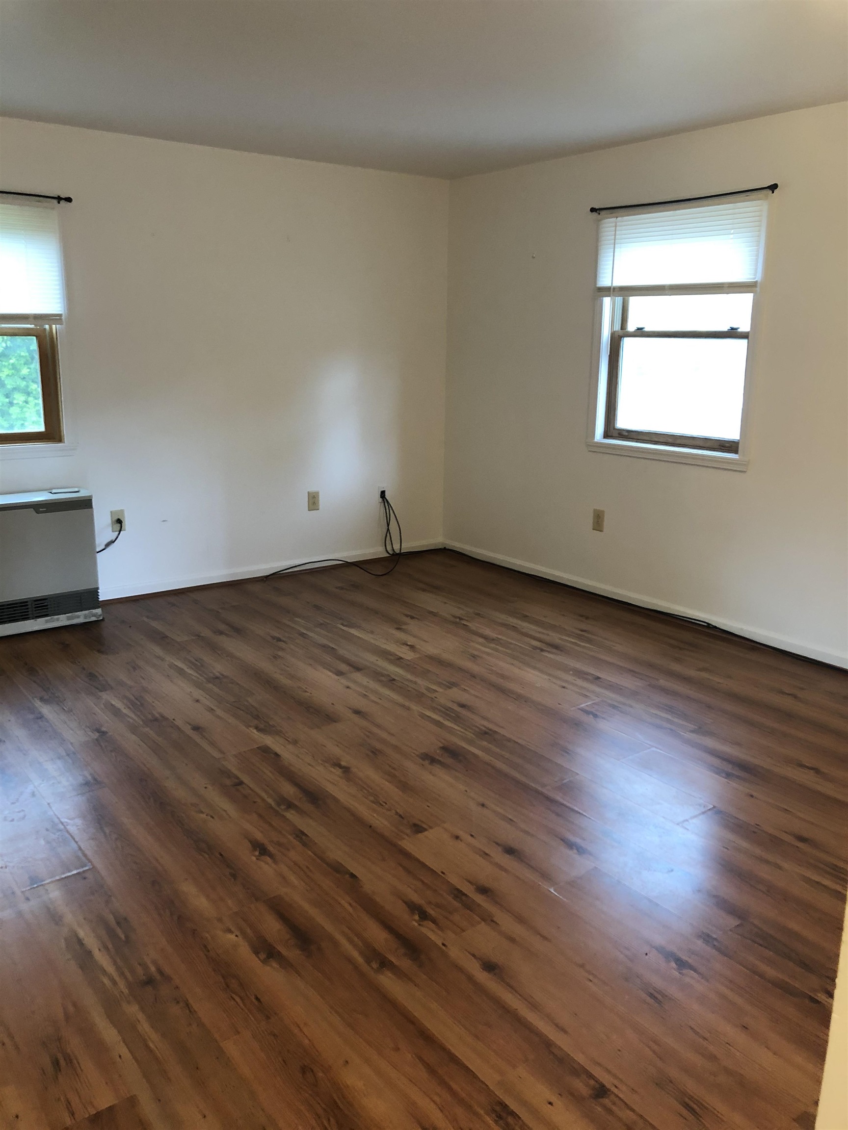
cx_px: 424
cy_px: 565
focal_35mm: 28
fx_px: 915
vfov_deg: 63.4
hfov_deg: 49.7
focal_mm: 3.99
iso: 50
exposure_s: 1/15
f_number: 1.8
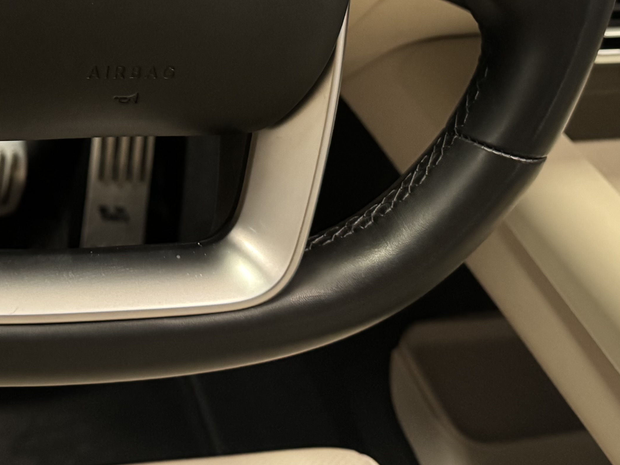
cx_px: 141
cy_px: -160
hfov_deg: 29.3
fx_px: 1164
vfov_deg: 20.4
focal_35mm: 65
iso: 1000
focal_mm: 6.76
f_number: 1.78
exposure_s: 1/25
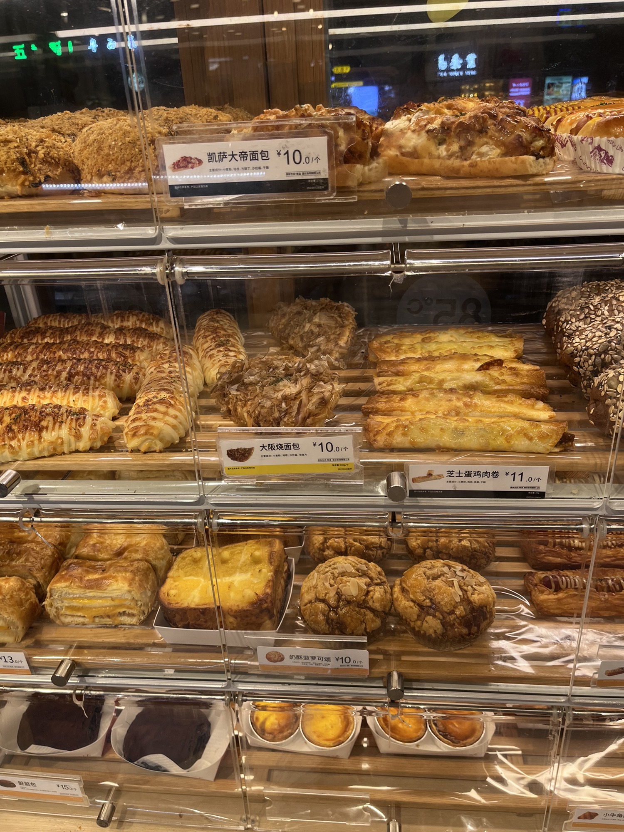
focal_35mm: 26
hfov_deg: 53.1
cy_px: 416
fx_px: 625
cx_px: 312
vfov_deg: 67.3
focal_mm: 5.1
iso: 40
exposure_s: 1/100
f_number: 1.6
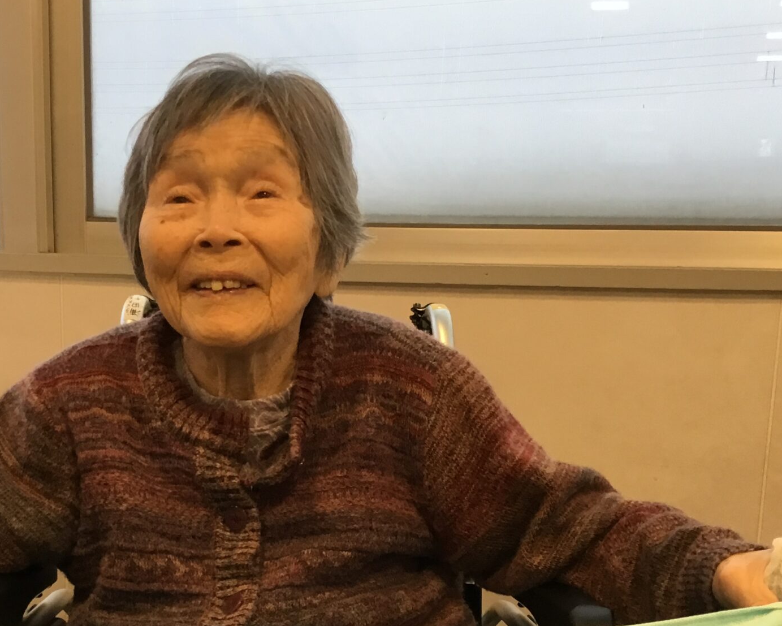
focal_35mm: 56
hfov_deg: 33.4
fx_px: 1296
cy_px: 528
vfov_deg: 26.5
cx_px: 297
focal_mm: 3.3
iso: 32
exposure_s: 1/30
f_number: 2.4
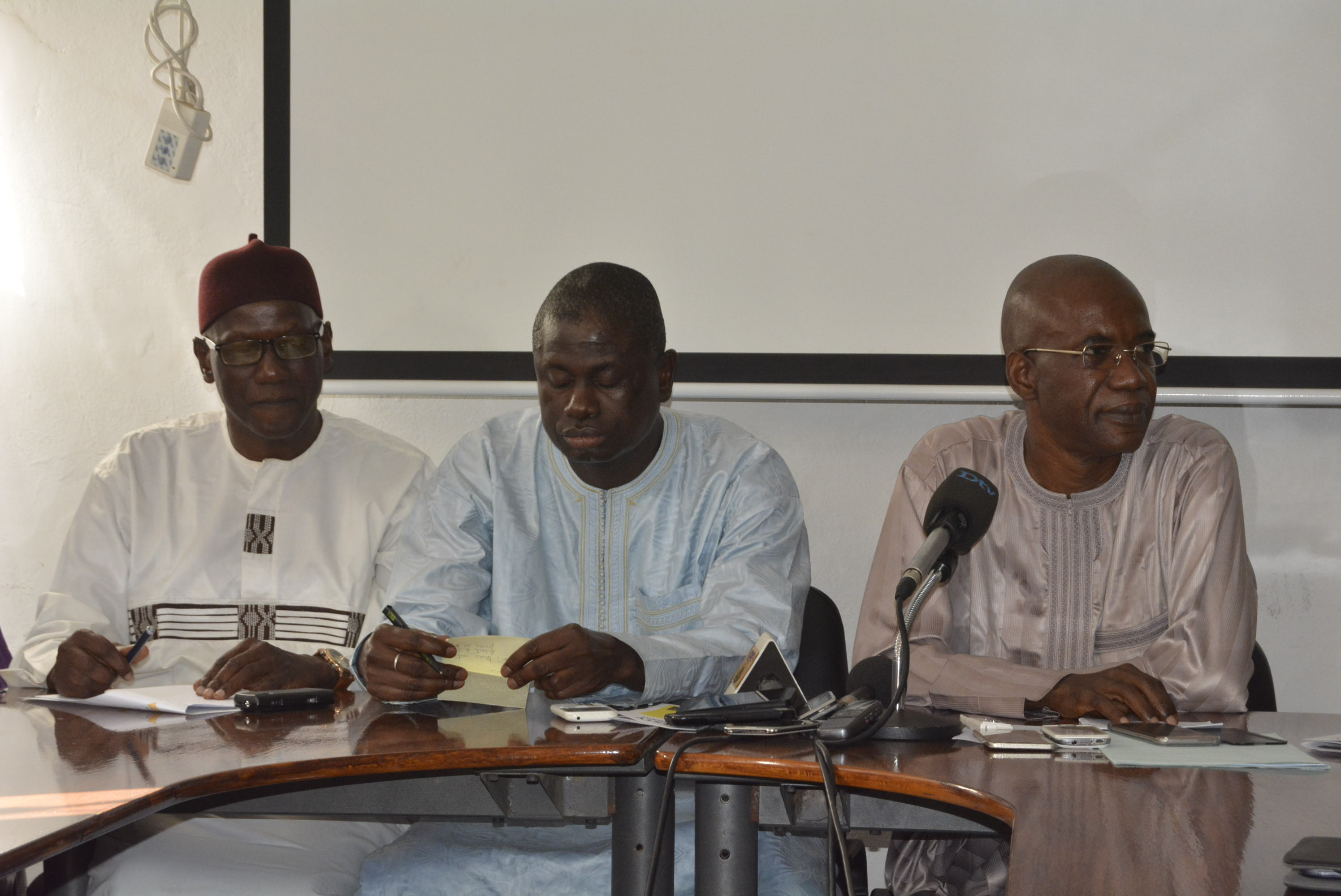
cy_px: 448
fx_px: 3075
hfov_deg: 24.6
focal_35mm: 82
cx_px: 670
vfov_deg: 16.6
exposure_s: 1/60
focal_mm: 55
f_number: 5.6
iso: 1600
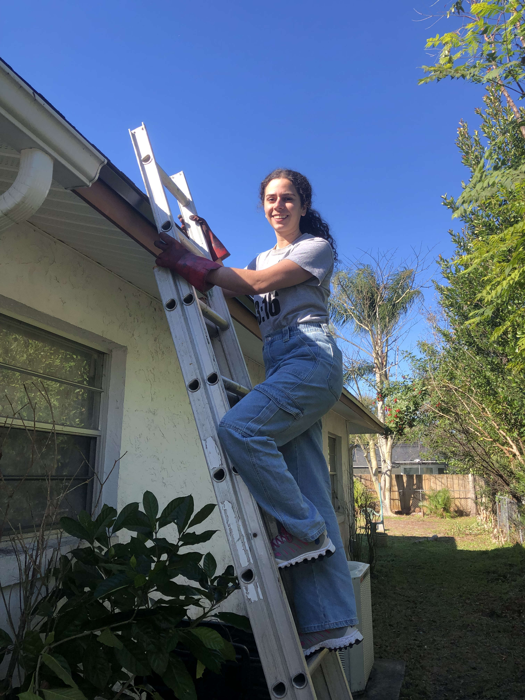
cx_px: 262
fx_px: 566
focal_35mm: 28
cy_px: 350
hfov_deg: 49.7
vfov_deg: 63.4
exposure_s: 1/827
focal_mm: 4
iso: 20
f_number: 1.8
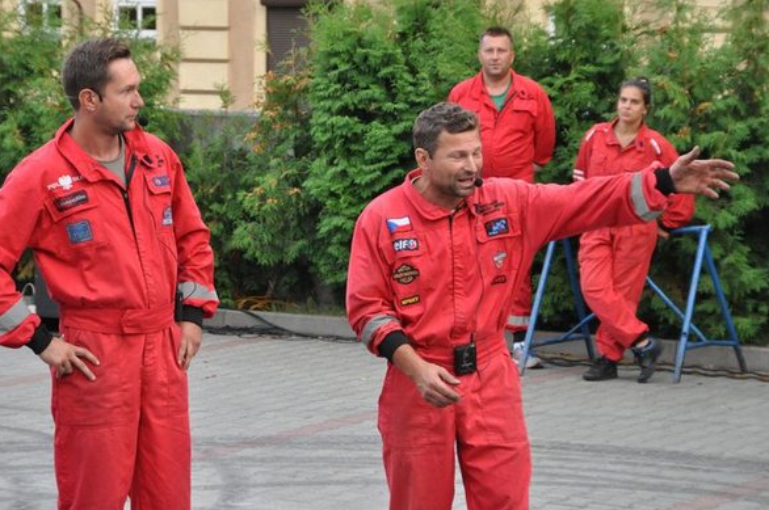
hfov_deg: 15.4
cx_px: 355
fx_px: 2837
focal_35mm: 133
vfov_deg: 10.3
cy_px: 250
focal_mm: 80
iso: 1800
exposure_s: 1/250
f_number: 5.3
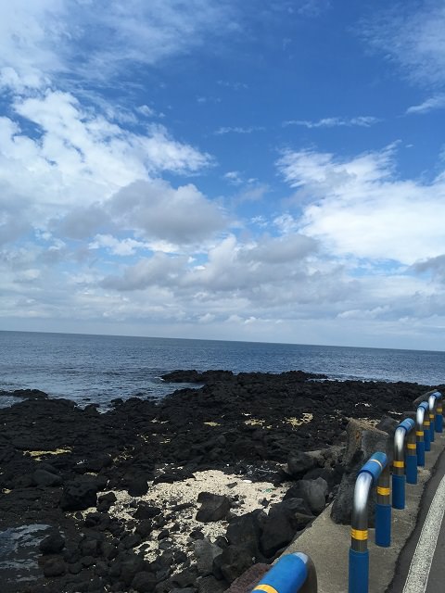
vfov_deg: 61.7
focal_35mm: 29
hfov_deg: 48.2
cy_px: 296
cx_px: 222
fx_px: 497
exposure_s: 1/2653
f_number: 2.2
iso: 25
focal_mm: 4.15
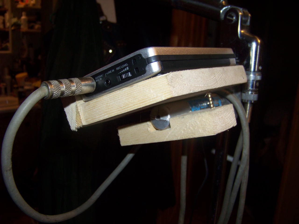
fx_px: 311
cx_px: 150
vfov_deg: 39.7
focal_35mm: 36
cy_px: 112
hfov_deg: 51.4
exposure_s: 1/30
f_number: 2.8
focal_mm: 5.85
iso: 69
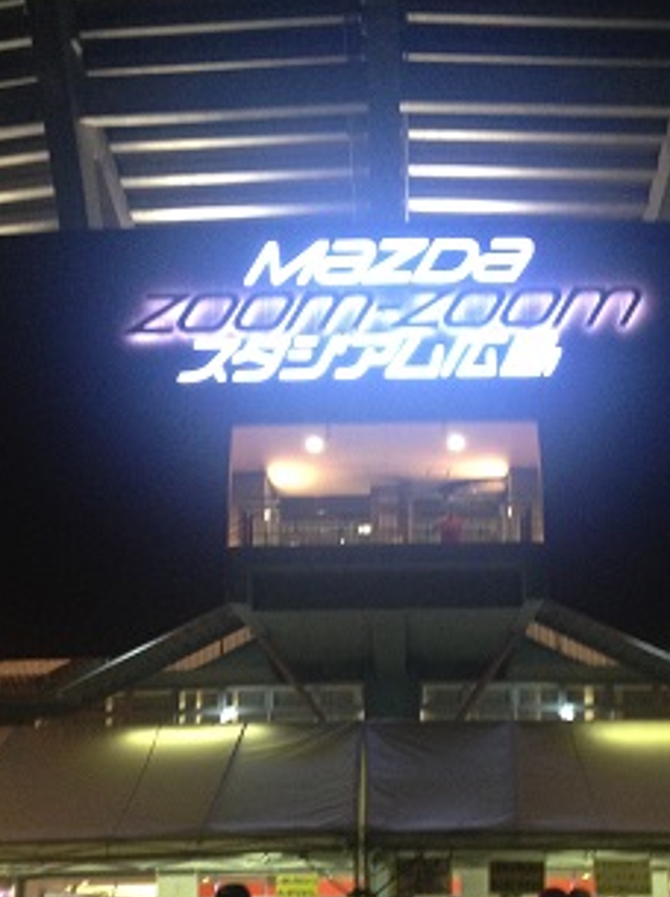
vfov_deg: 36.0
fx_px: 1345
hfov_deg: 27.9
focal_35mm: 52
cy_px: 673
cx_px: 397
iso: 320
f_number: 2.4
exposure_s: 1/20
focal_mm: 4.12
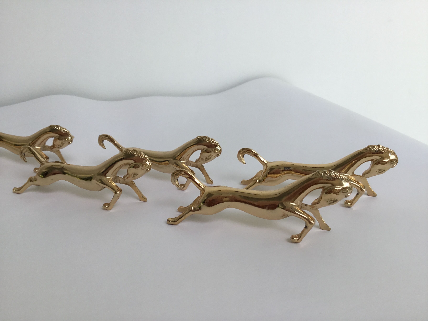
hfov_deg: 58.4
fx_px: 383
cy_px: 160
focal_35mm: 31
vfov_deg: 45.4
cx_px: 214
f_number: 2.4
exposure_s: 1/403
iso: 25
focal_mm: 3.3
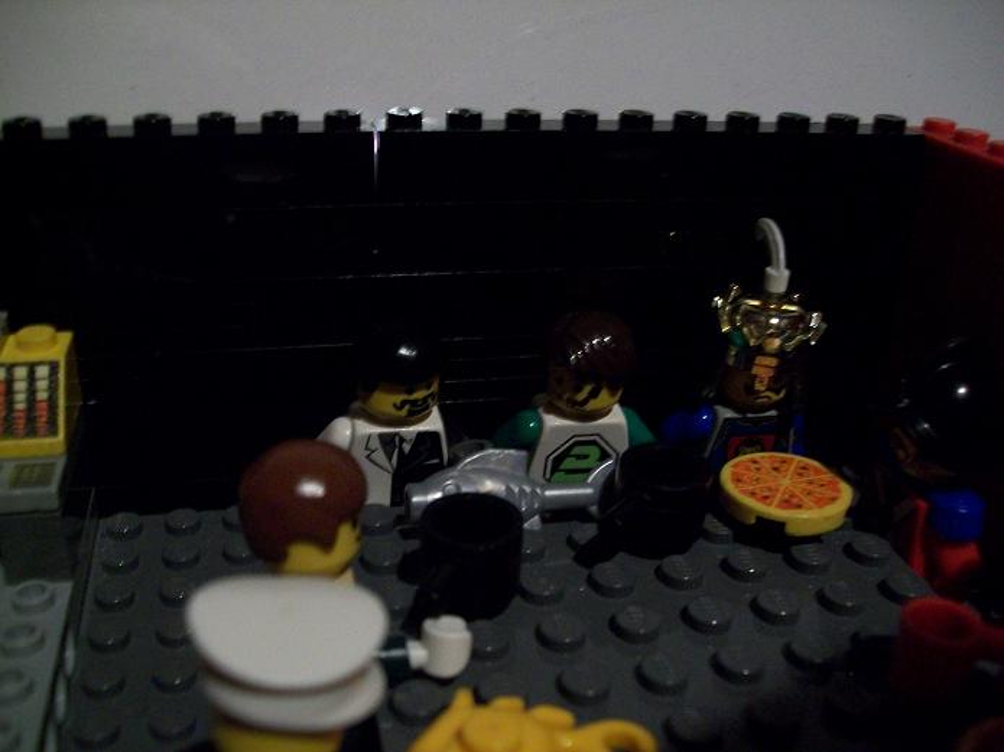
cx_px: 502
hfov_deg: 51.4
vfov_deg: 39.6
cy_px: 376
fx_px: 1044
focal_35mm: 36
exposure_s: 1/8
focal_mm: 6
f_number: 2.7
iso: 200
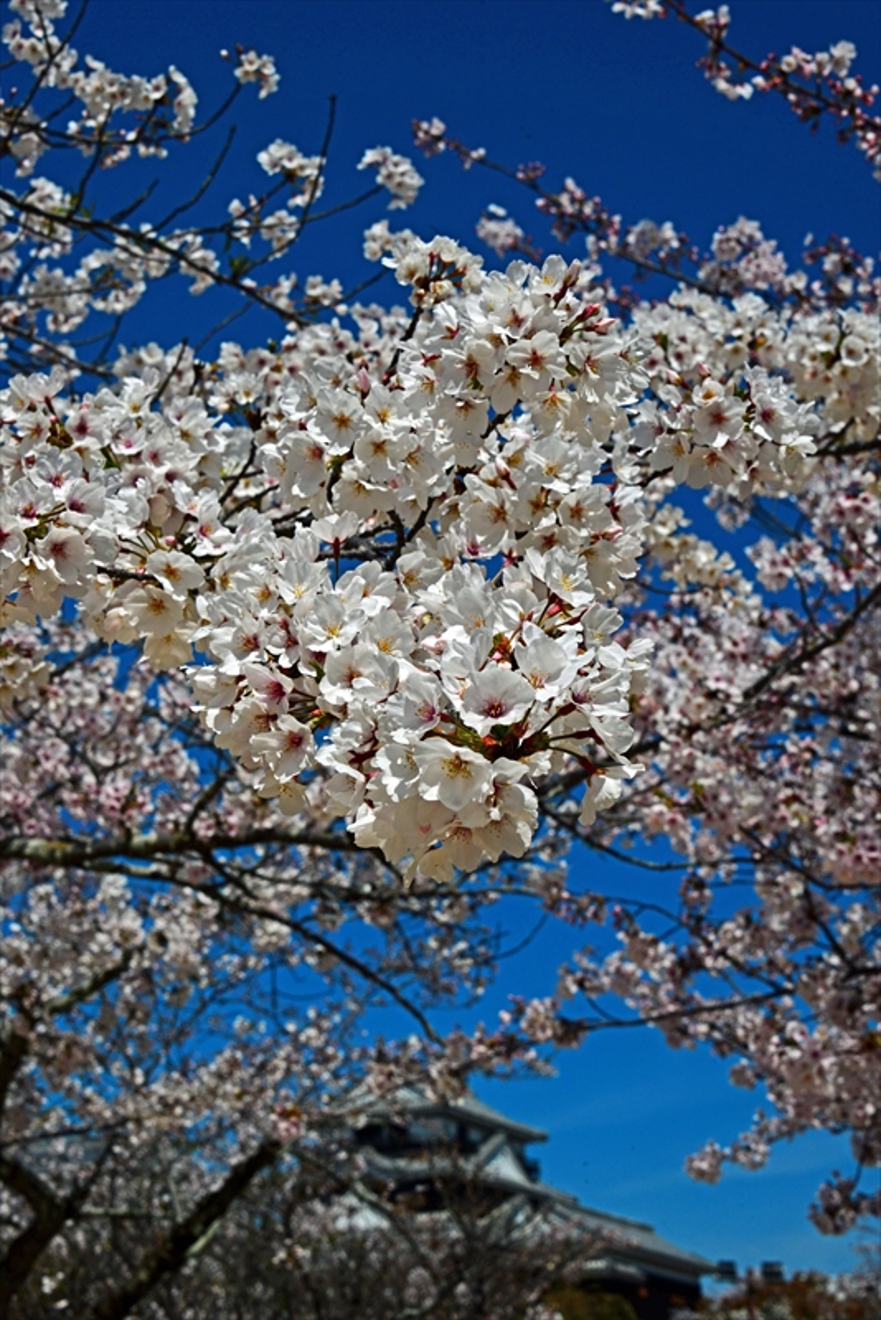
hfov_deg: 23.4
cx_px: 440
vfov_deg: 34.5
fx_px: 2127
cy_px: 660
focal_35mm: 58
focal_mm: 58
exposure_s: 1/1000
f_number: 16
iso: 400
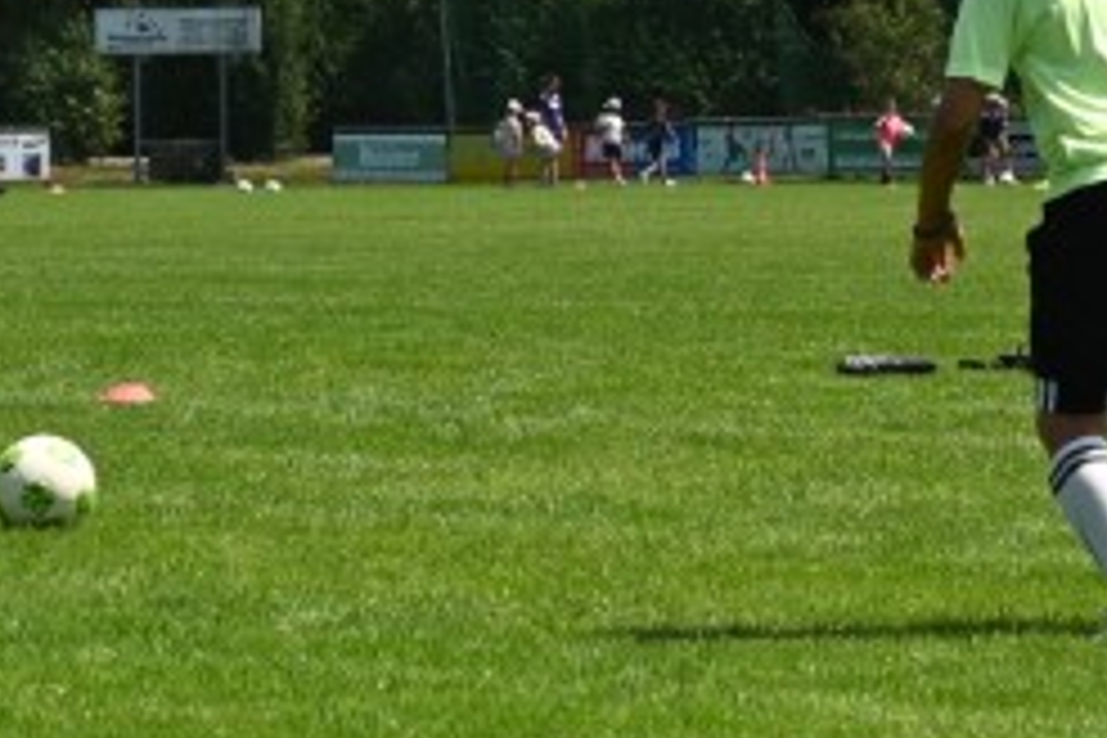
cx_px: 495
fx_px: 6057
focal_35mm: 197
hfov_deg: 10.4
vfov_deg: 6.9
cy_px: -140
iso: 100
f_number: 7.1
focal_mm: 42
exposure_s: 1/400
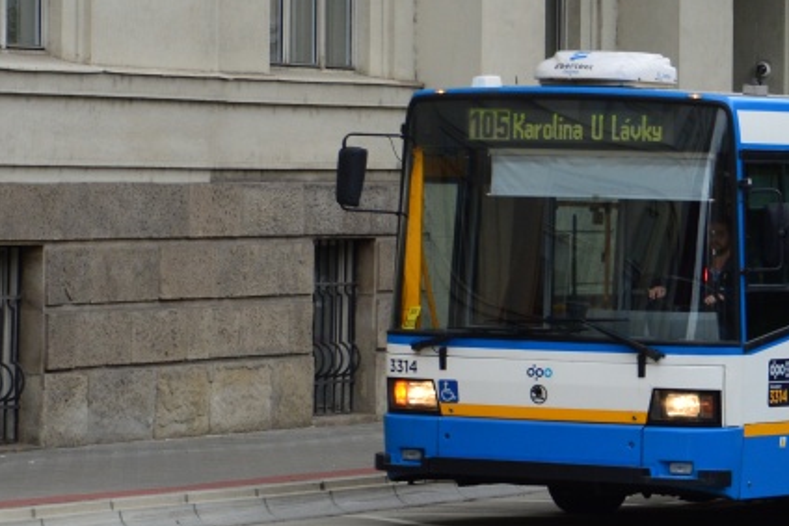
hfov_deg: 7.3
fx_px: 6138
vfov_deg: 4.9
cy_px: 97
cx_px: 722
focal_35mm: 280
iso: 400
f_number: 6.3
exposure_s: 1/250
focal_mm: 66
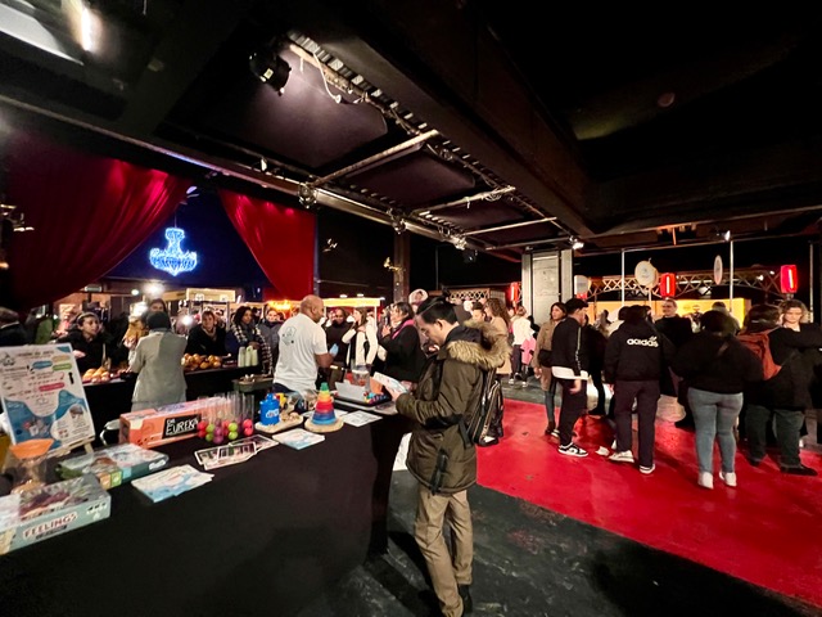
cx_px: 411
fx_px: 309
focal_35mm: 13
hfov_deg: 106.2
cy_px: 308
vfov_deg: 89.9
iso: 1000
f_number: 1.8
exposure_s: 1/34
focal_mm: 1.57
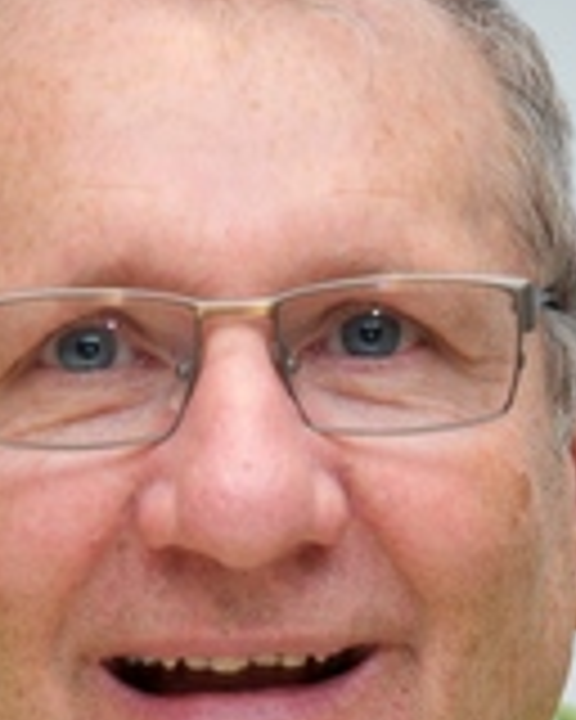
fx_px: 11486
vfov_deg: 3.6
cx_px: 270
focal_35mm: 539
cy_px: 711
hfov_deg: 2.9
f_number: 6.3
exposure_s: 1/60
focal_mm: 230
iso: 500
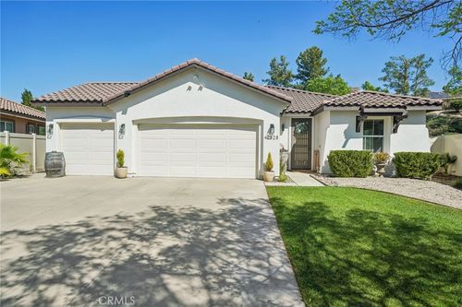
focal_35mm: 21
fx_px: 269
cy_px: 154
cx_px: 231
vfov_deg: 59.5
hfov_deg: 81.2
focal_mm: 21
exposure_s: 1/500
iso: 100
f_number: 8
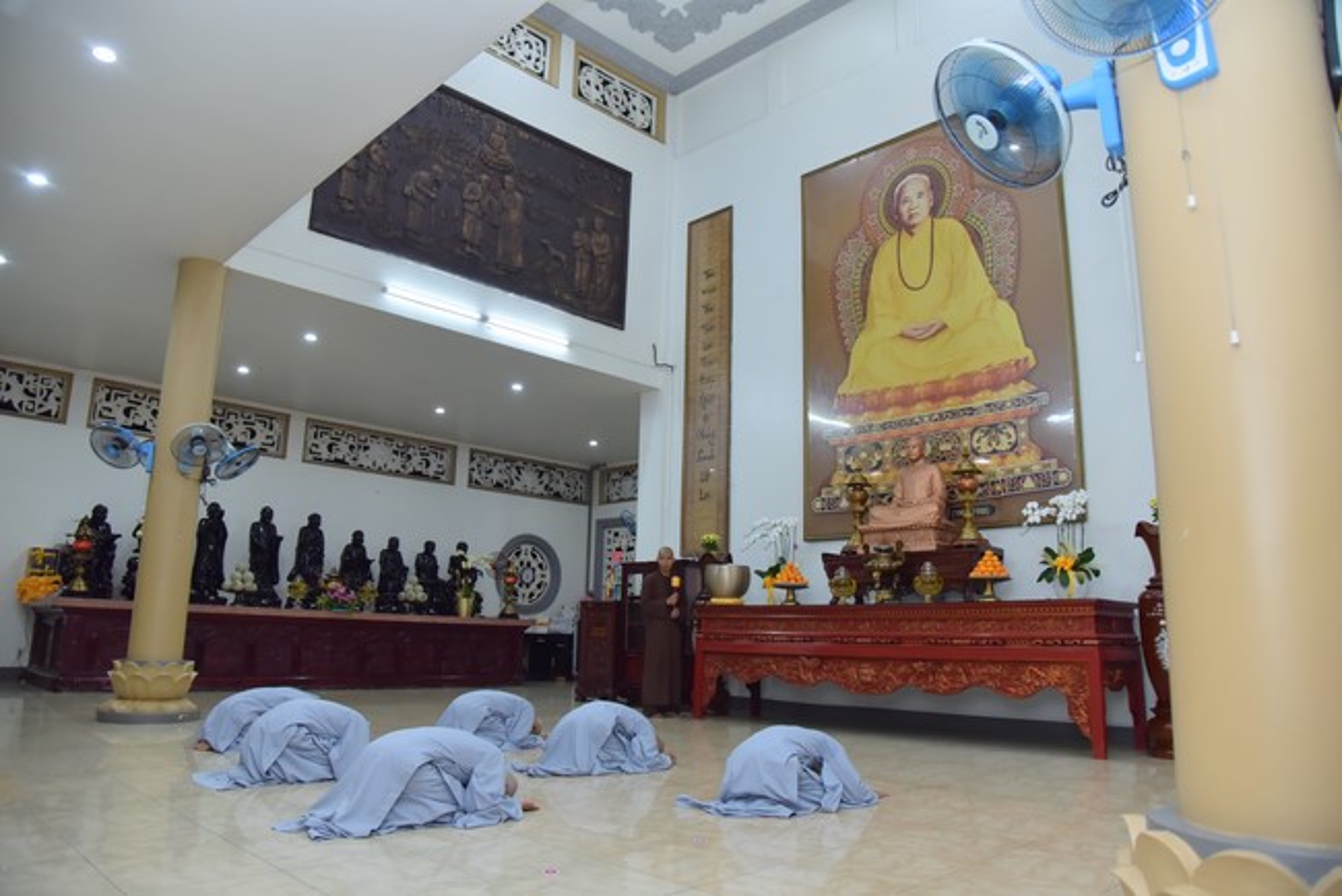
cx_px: 671
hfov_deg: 73.7
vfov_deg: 53.2
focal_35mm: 24
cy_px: 448
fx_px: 895
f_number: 5
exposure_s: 1/125
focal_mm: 24
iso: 1250
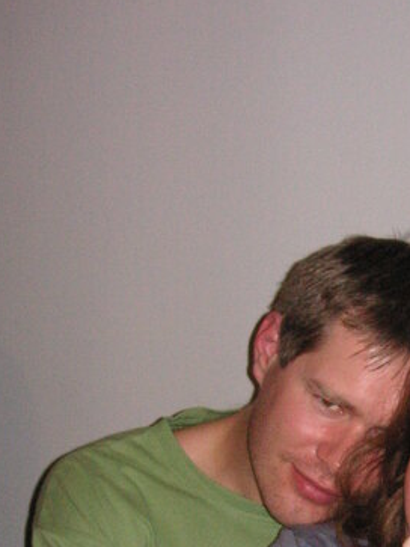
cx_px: 421
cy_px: 571
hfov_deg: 14.9
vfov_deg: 19.5
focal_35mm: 97
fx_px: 1533
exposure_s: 1/45
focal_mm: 7.3
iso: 160
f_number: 3.1
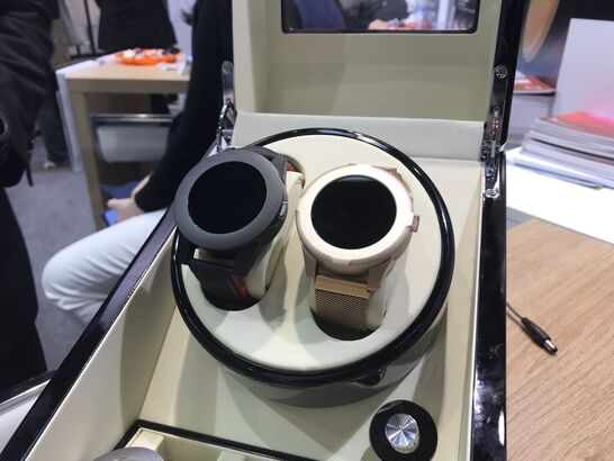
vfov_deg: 49.8
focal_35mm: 28
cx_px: 307
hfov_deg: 63.4
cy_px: 230
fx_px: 497
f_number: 1.8
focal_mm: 3.99
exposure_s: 1/50
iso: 25
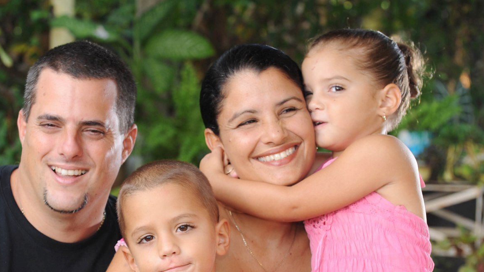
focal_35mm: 95
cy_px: 222
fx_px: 1219
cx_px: 177
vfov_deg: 12.7
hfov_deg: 22.4
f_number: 5
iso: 200
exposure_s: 1/100
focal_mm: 62
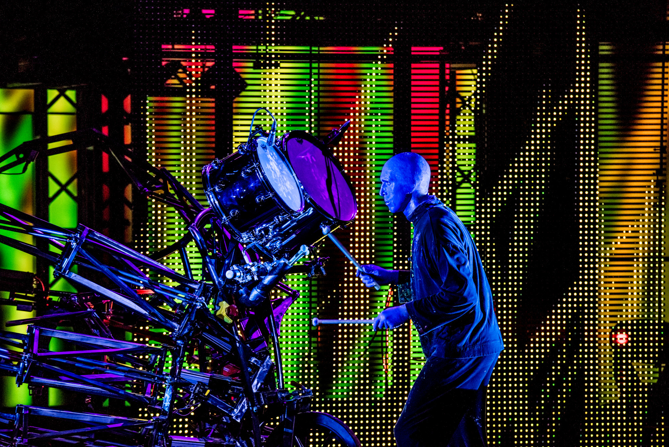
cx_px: 334
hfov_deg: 11.4
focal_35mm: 180
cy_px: 224
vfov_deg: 7.6
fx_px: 3346
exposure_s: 1/250
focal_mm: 180
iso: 1250
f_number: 6.3
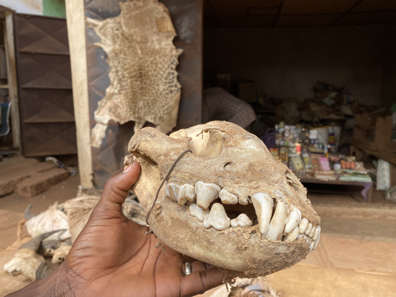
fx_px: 297
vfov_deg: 53.1
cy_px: 148
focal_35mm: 26
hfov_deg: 67.3
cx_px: 198
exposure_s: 1/845
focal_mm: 4.25
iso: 32
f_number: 1.8
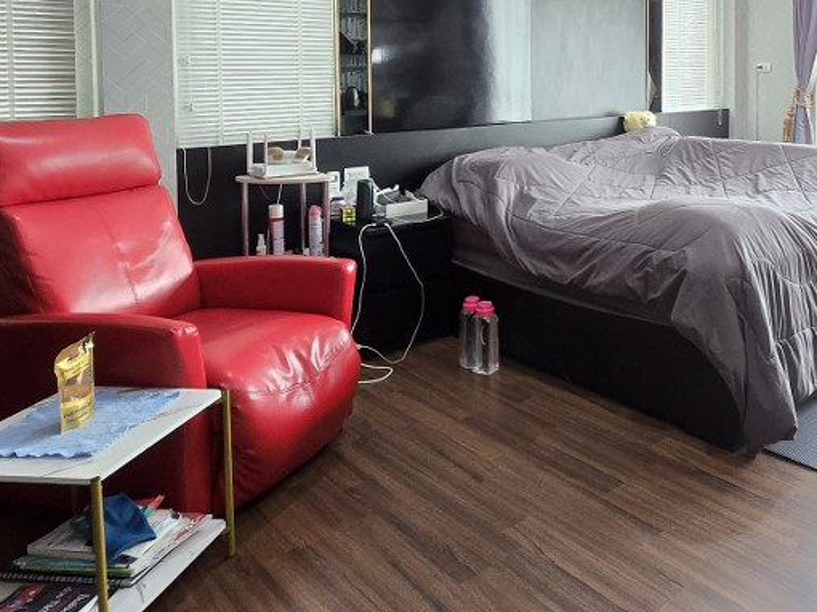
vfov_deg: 45.4
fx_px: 684
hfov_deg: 57.3
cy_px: 110
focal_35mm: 29
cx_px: 650
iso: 80
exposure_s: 1/50
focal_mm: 2.2
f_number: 2.2
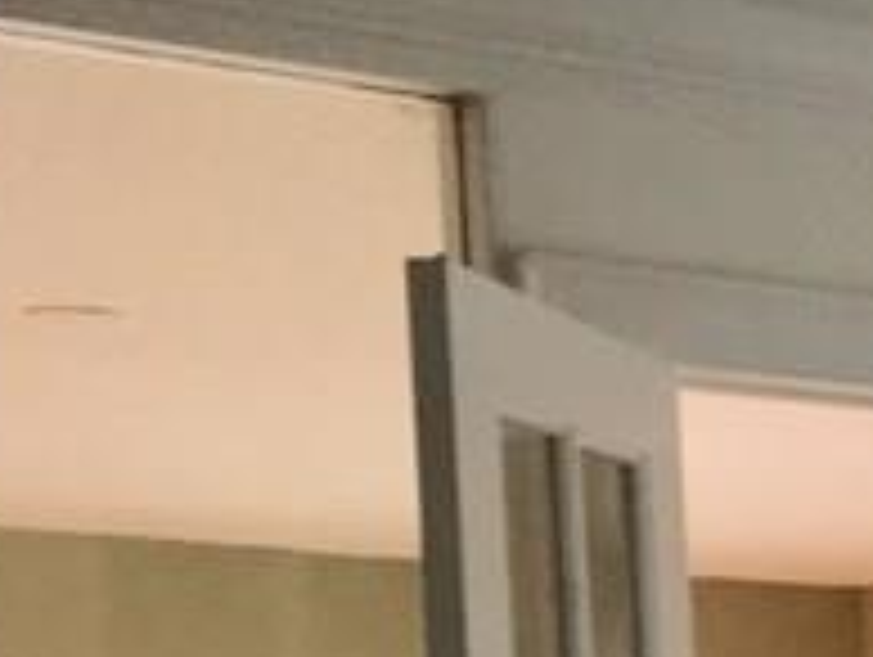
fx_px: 3863
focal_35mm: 153
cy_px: 1260
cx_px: 2236
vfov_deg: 9.2
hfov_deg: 10.6
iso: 25
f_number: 2.2
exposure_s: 1/40
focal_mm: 4.15
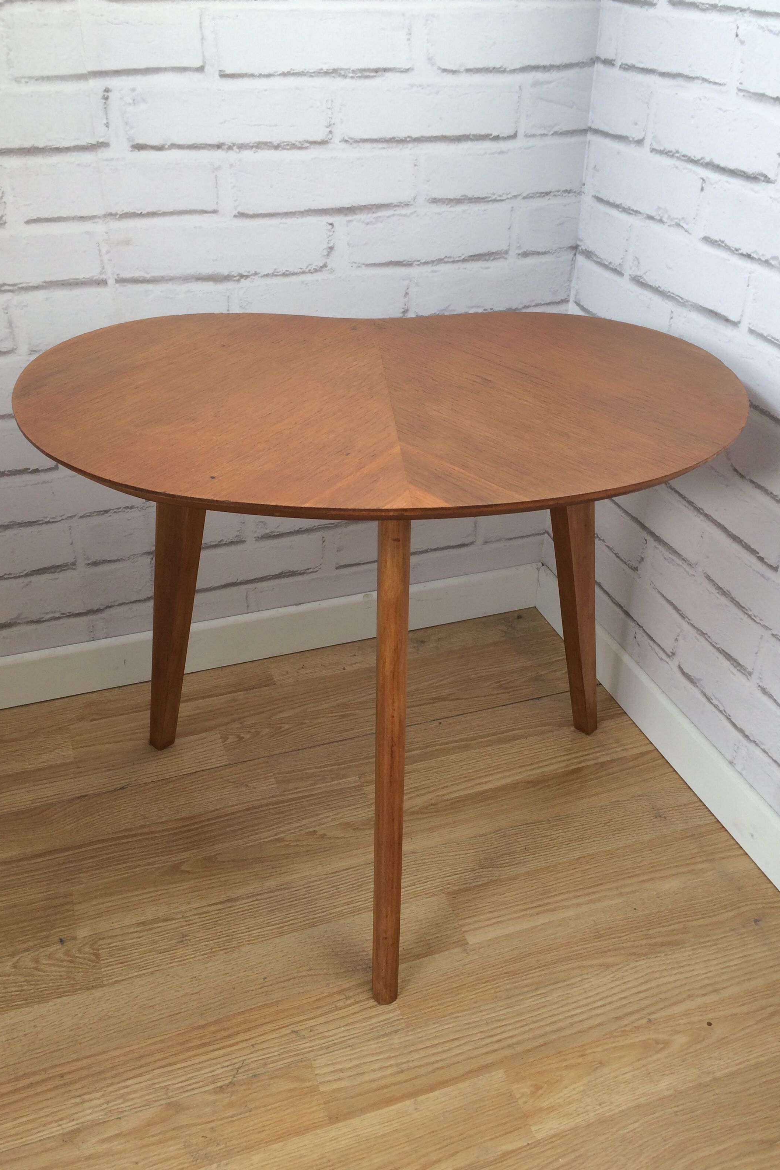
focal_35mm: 31
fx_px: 1008
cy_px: 599
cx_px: 402
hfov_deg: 42.3
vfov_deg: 60.3
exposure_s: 1/181
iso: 32
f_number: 2.2
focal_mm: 4.15
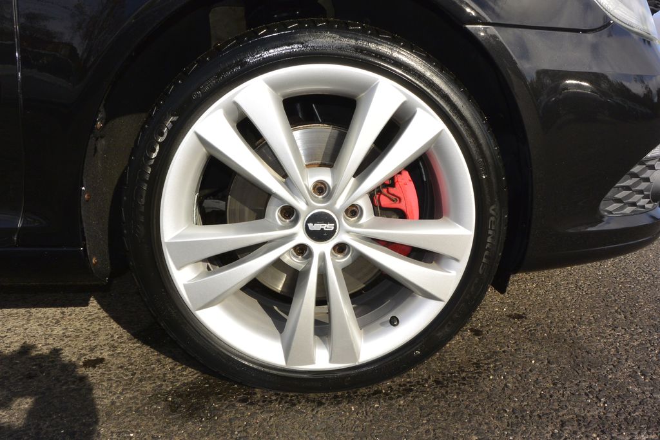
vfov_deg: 47.9
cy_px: 220
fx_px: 495
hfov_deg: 67.4
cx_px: 330
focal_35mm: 27
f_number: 11
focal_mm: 10
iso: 160
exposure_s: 1/250
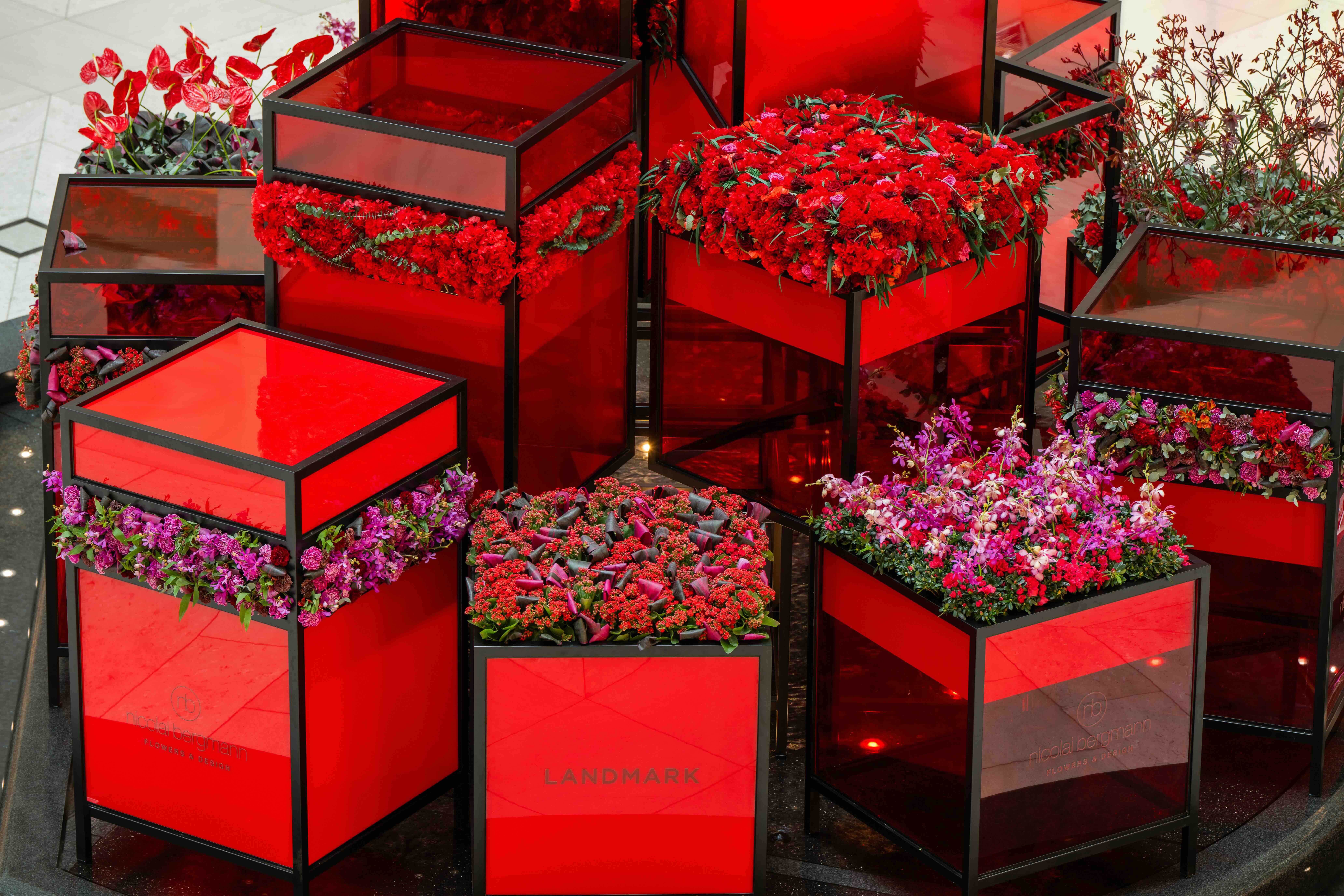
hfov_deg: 15.2
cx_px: 672
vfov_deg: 10.2
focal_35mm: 135
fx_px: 5040
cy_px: 448
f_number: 5
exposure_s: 1/5
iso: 100
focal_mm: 135
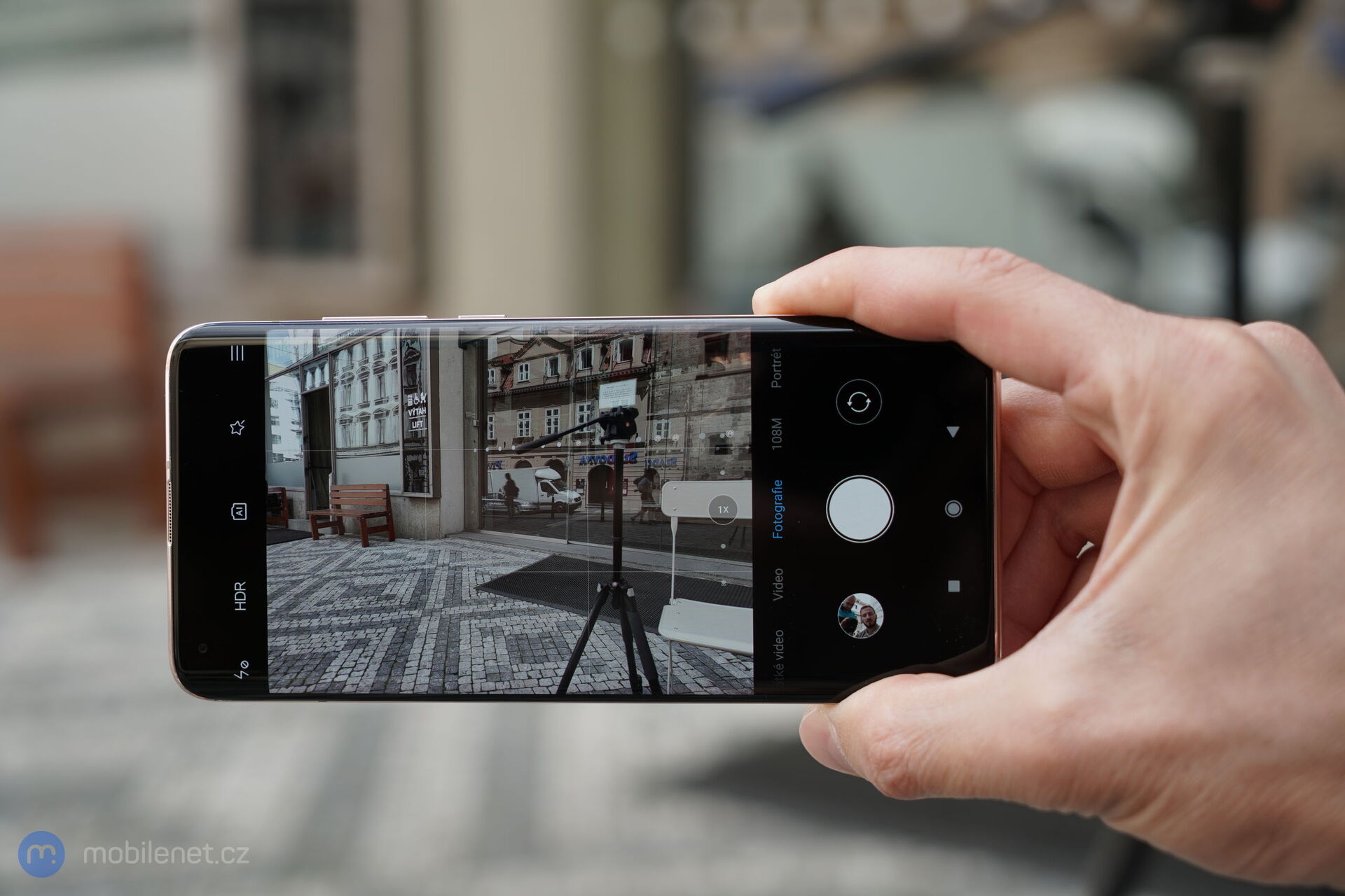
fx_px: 2167
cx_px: 672
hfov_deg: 34.5
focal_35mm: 58
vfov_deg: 23.4
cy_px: 448
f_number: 4.5
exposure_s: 1/200
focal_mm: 58
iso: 100
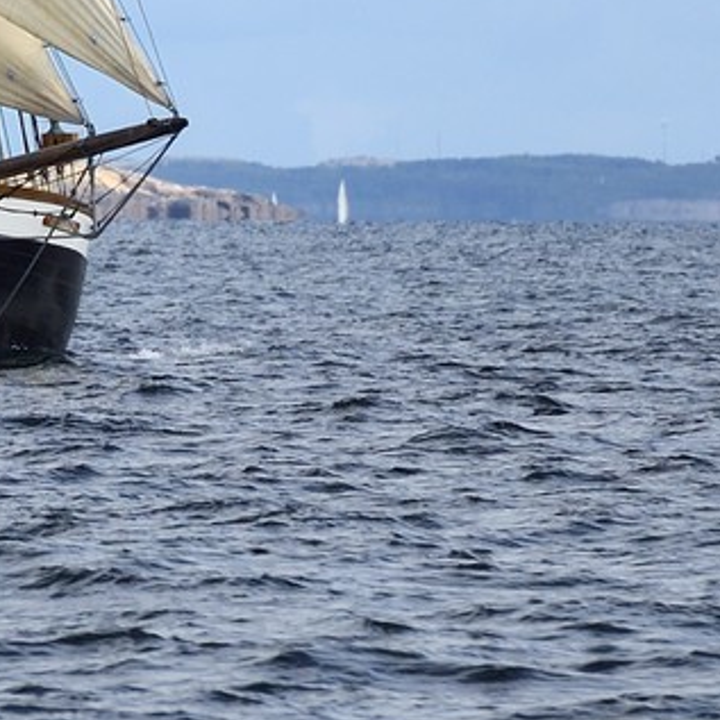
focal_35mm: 835
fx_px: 19649
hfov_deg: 2.1
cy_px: -441
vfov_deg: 2.1
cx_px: -1047
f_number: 5.6
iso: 200
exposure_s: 1/1250
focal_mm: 195
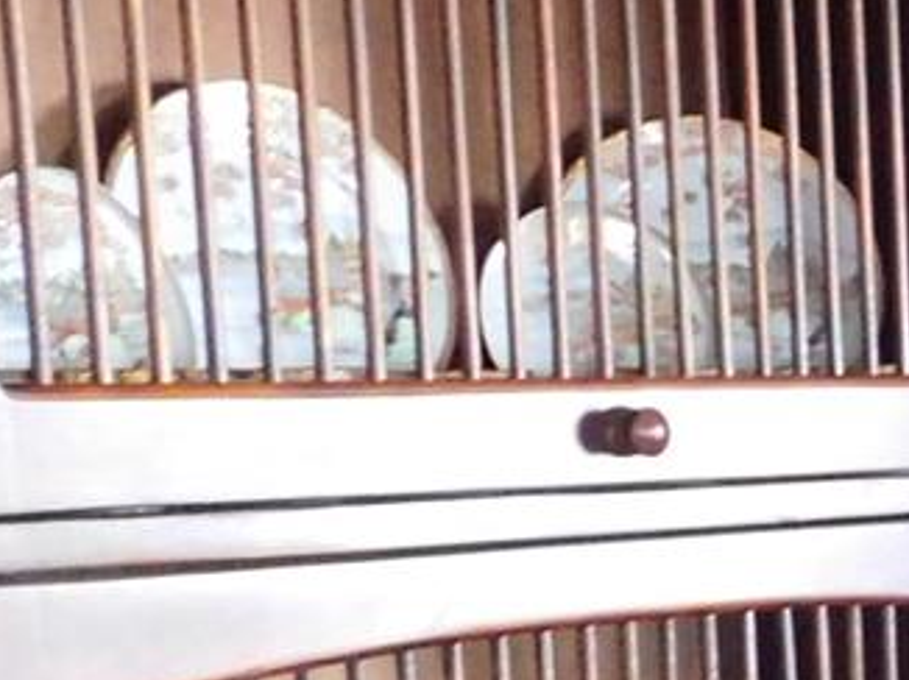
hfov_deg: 13.8
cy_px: 803
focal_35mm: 113
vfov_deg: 12.8
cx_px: 1994
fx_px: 2965
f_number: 3
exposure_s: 1/8
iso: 560
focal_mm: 4
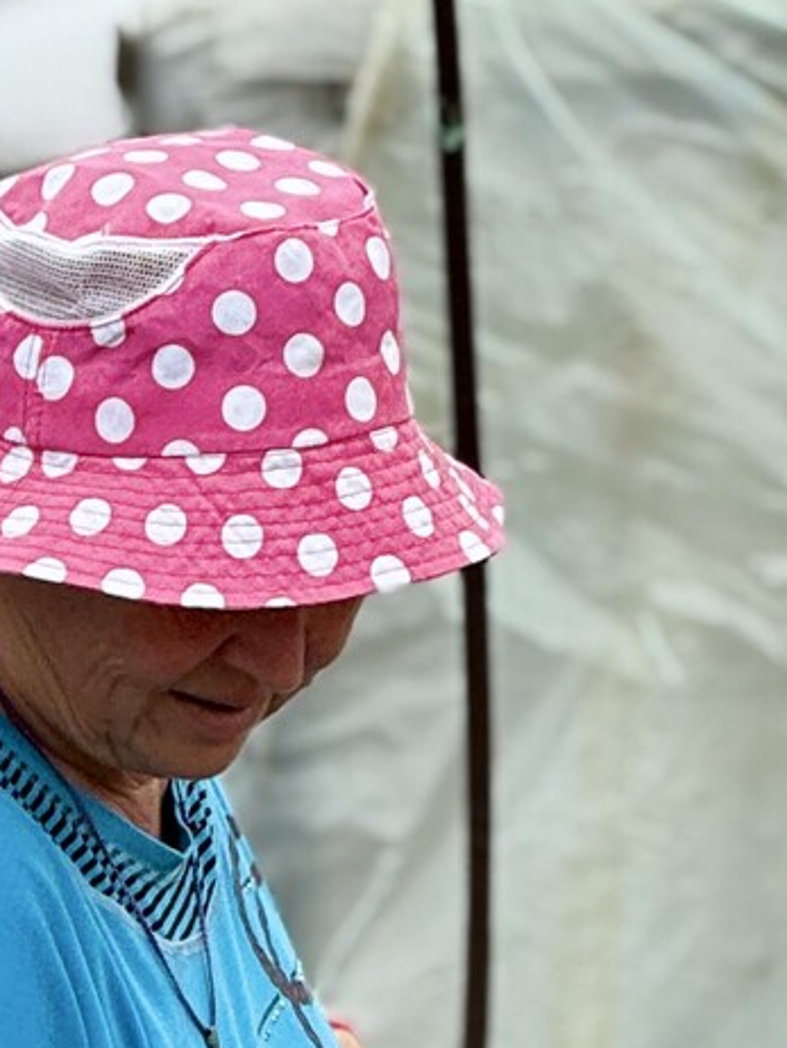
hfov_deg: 2.9
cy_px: 1799
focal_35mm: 519
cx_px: 84
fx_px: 15718
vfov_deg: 3.8
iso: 50
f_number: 2.8
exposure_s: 1/480
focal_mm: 15.66
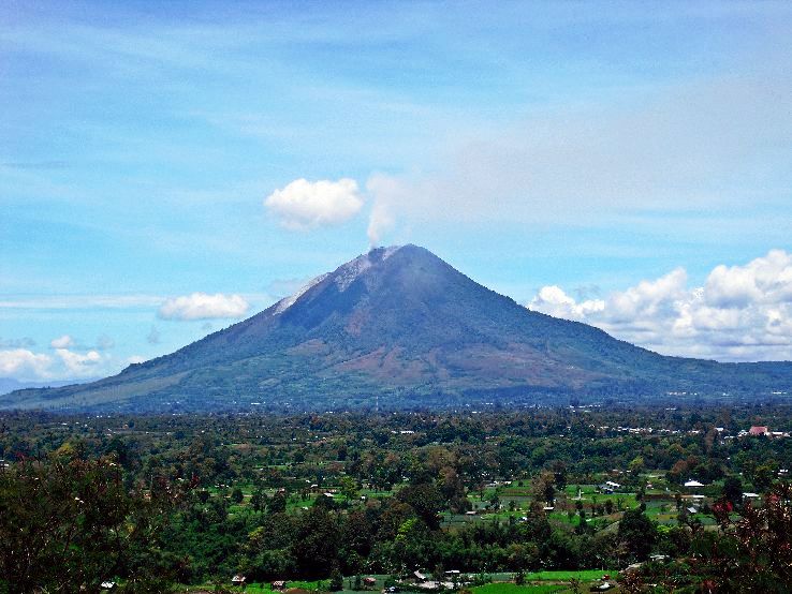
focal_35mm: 74
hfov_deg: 26.3
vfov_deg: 19.9
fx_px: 1694
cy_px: 297
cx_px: 396
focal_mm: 13.1
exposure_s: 1/100
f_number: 11.6
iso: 64
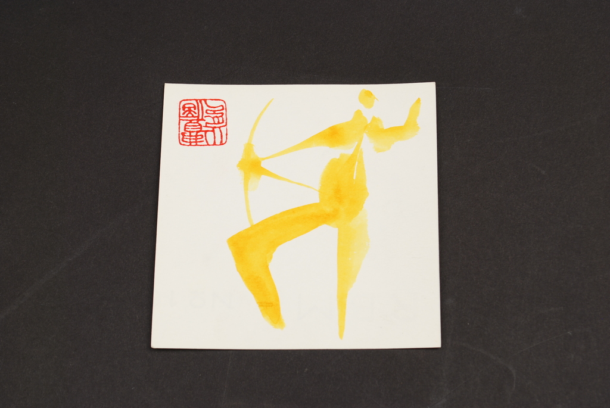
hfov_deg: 24.6
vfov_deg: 16.6
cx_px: 305
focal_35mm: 82
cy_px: 204
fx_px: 1399
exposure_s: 1/4
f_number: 9
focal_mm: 55
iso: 100
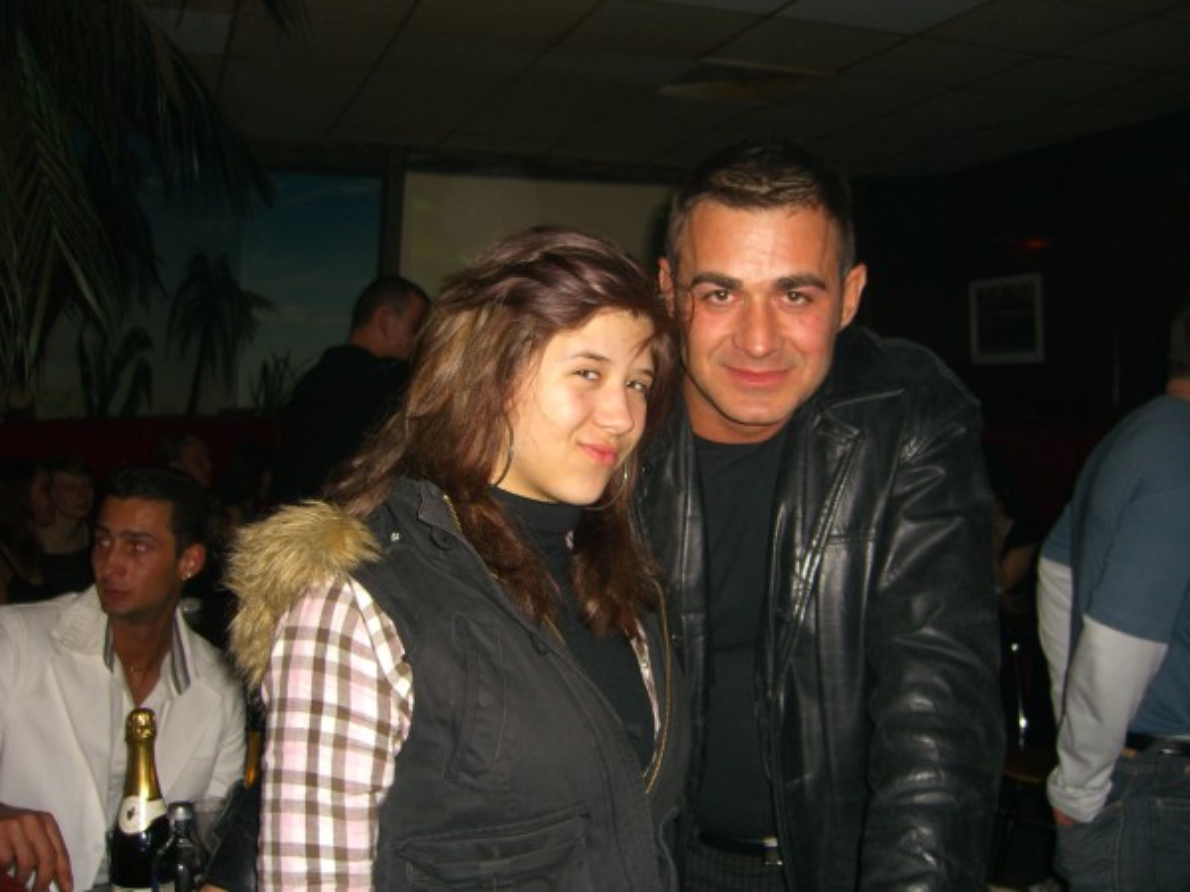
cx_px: 595
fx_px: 1306
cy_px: 446
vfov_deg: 37.7
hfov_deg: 49.0
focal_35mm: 38
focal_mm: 7.9
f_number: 2.8
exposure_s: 1/60
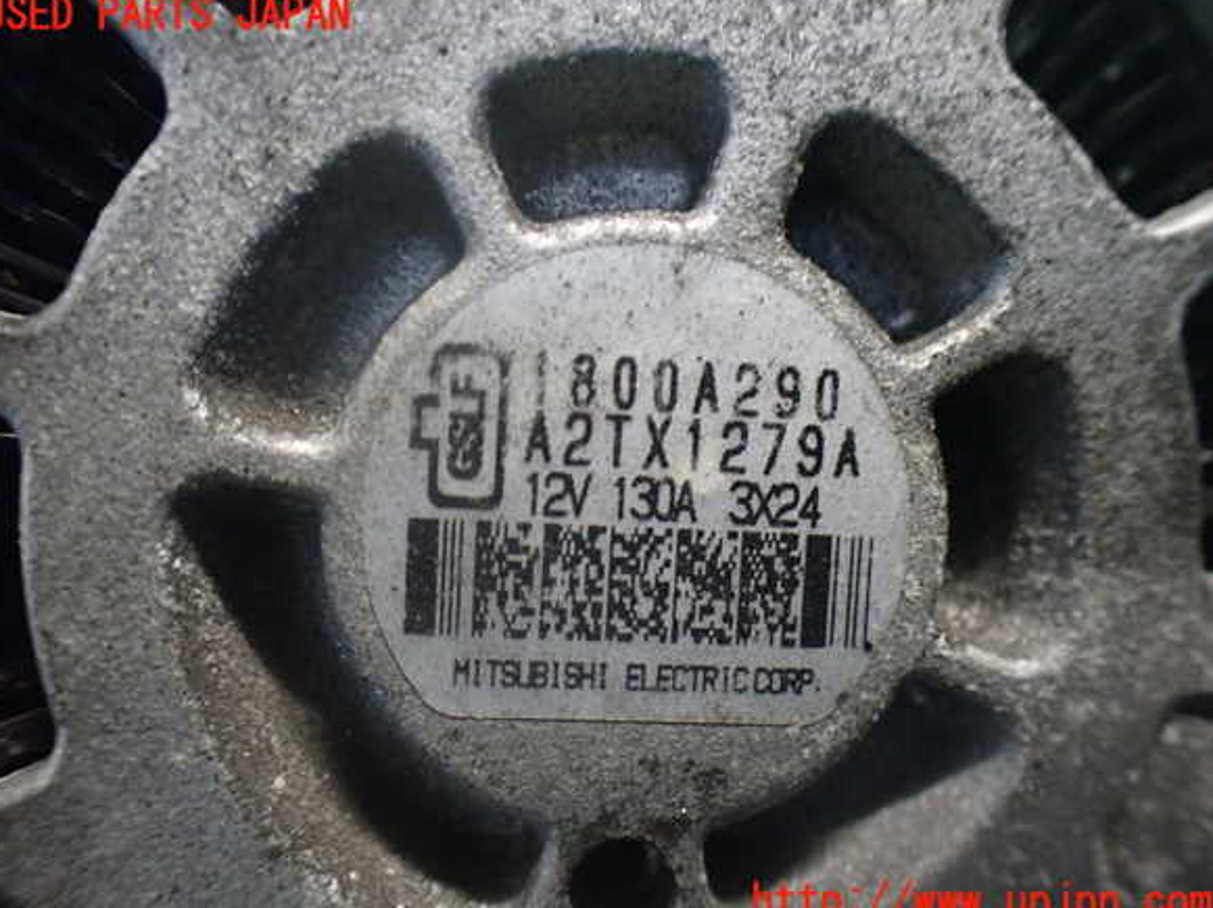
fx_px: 1086
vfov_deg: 45.4
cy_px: 459
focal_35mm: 31
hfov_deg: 58.4
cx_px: 597
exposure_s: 1/30
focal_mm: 5.4
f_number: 2.3
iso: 800
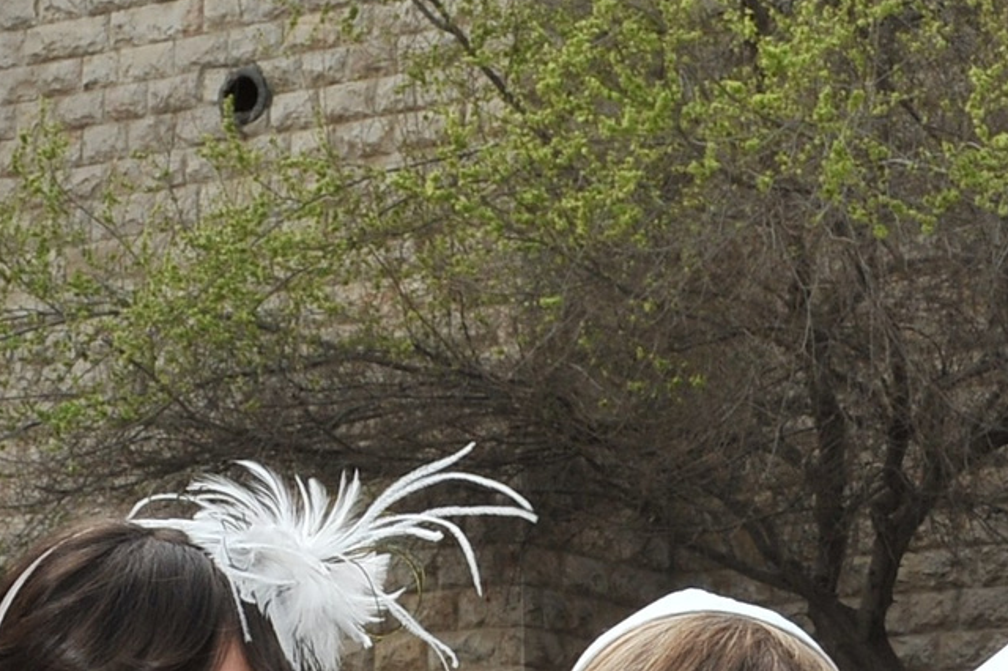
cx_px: 721
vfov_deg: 10.4
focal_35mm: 128
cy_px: 918
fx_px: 3582
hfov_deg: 16.0
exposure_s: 1/250
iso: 500
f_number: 16
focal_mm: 32
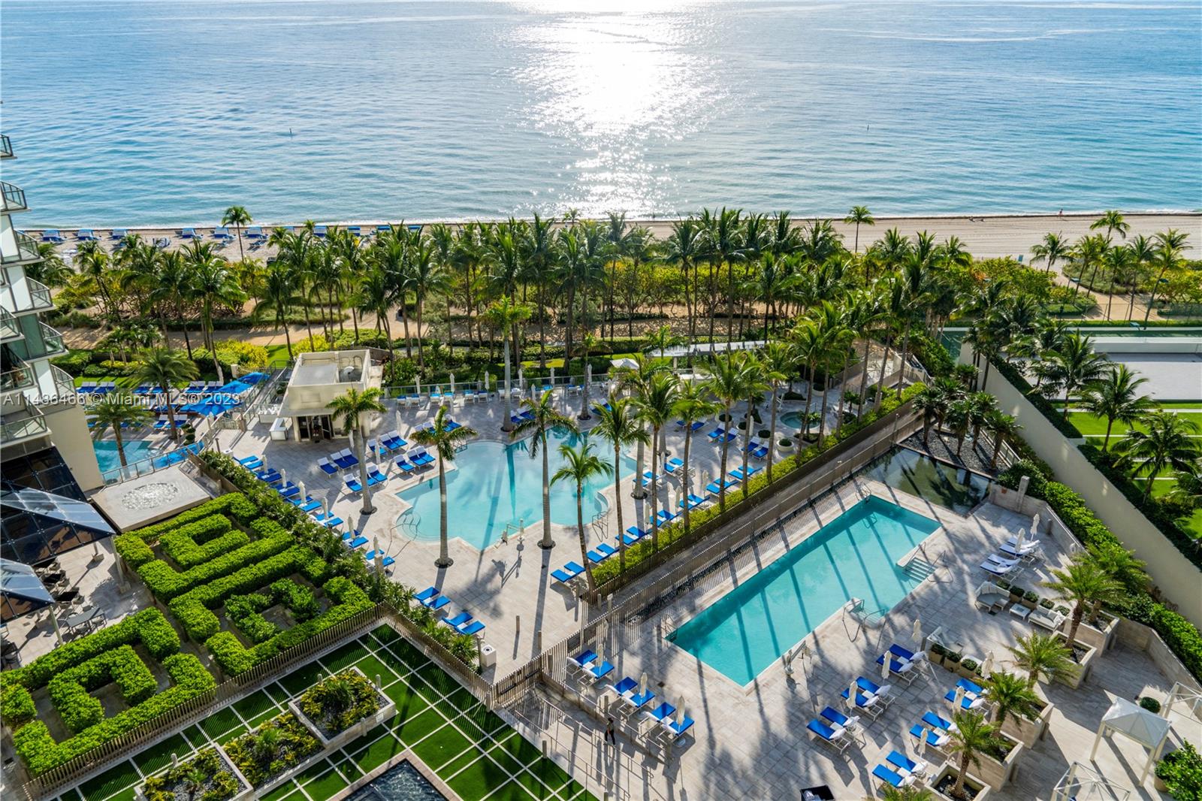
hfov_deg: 67.4
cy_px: 400
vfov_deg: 47.9
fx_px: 901
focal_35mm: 27
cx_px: 601
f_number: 11
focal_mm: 27
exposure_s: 1/500
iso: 250
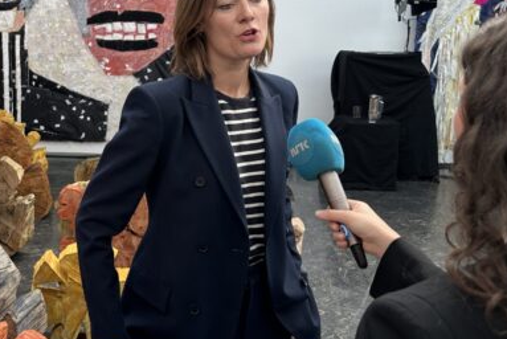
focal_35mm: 50
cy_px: 118
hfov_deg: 37.0
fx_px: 705
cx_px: 49
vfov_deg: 26.9
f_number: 1.78
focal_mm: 6.86
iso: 64
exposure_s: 1/150
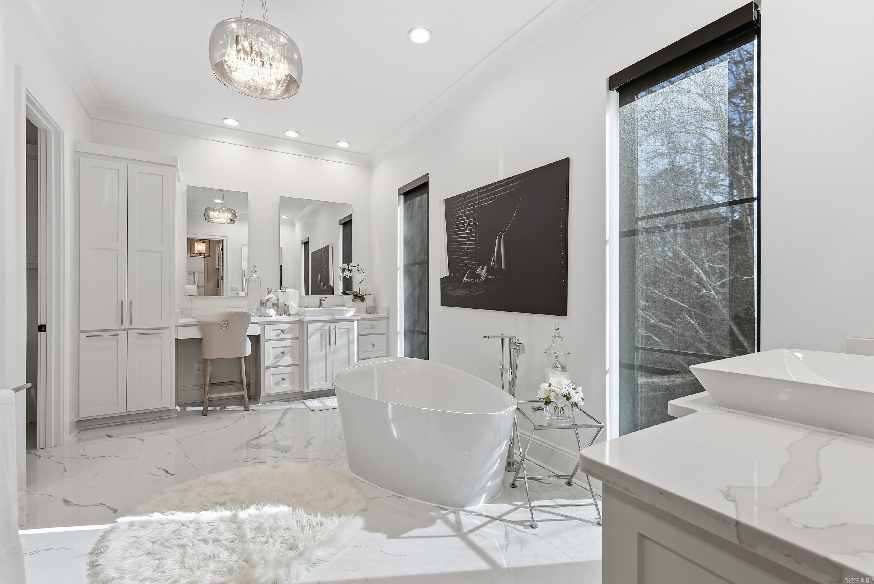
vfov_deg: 73.8
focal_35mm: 16
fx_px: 389
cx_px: 437
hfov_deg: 96.7
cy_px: 292
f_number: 9
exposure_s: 1/60
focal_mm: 16
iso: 250
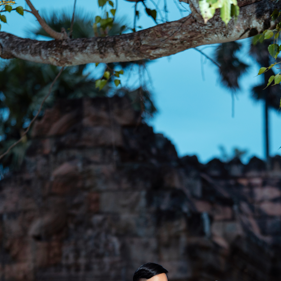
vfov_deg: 10.9
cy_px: 281
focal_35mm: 159
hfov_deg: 11.0
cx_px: 186
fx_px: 1460
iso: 200
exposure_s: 1/125
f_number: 1.8
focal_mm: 85
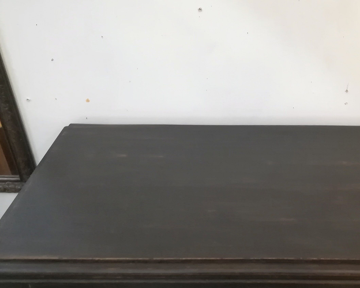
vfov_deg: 32.4
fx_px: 490
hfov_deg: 39.1
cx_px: 277
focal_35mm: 46
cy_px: 197
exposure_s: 1/25
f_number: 2.2
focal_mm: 3.83
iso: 500
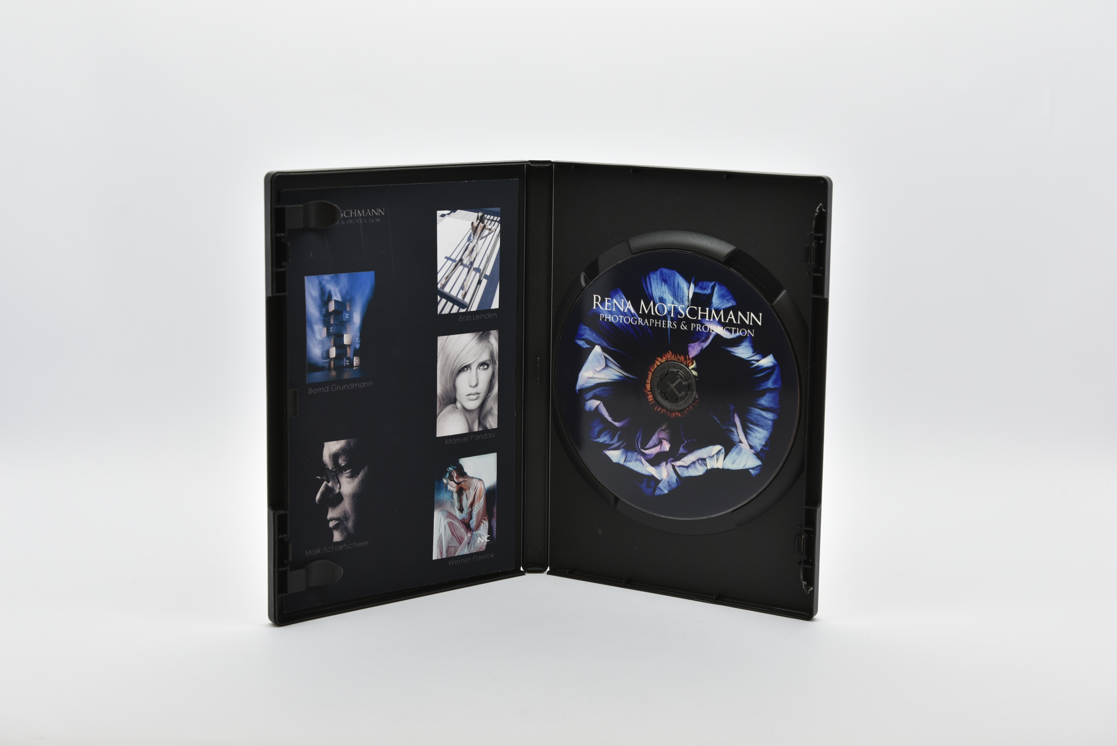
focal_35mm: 60
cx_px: 558
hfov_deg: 33.4
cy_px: 373
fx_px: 1862
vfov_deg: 22.6
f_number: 9
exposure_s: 1/8
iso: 100
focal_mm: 60
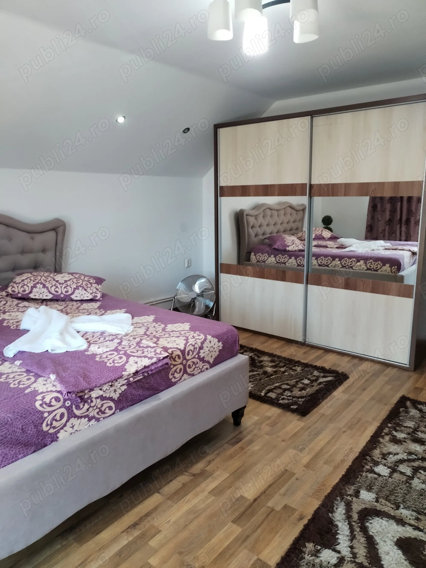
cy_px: 284
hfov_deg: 53.0
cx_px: 213
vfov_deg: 67.3
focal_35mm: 26
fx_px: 427
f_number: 1.8
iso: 420
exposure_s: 1/33.3
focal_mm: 4.75
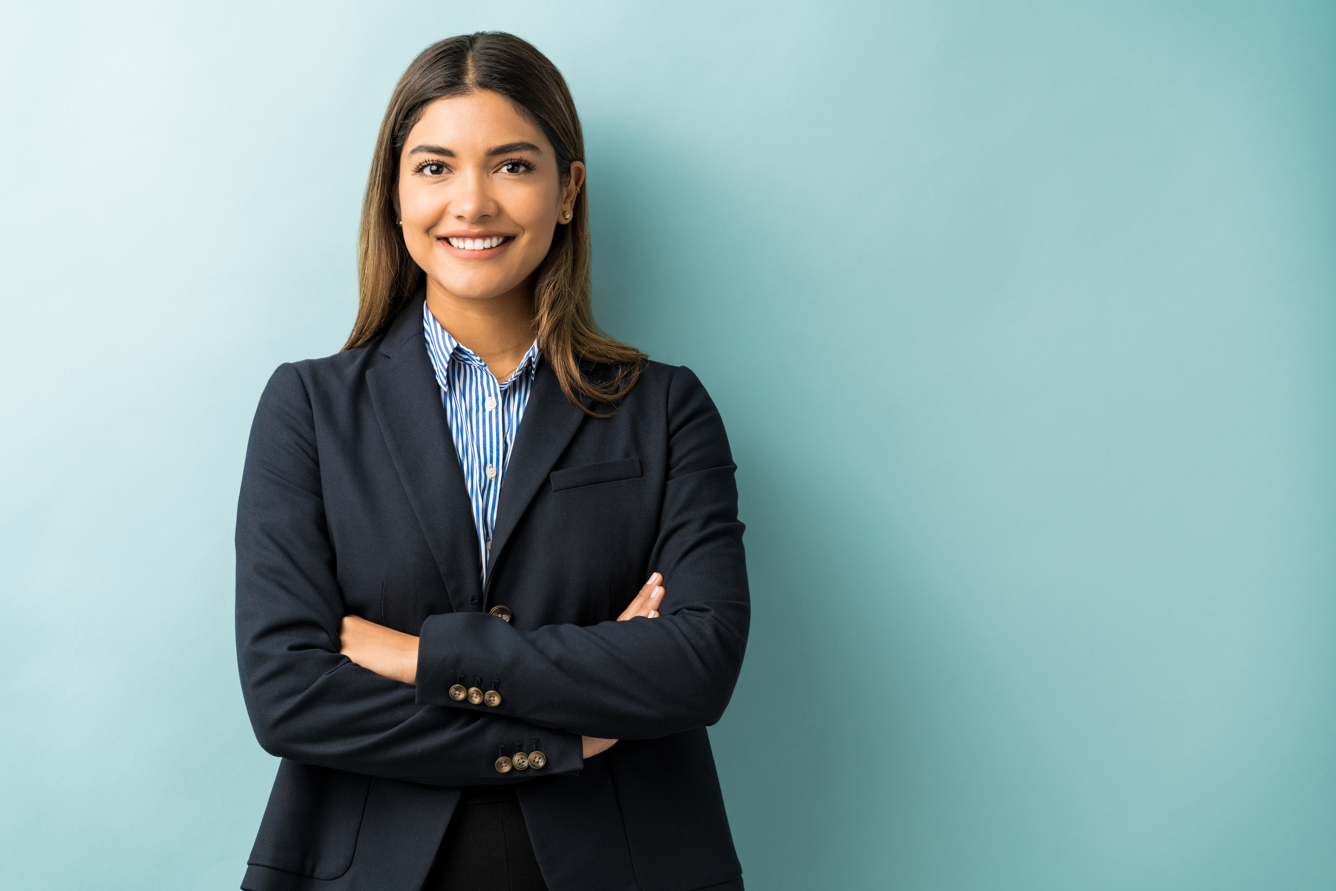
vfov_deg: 18.2
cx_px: 668
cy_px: 446
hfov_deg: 27.0
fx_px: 2784
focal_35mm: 75
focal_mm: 75
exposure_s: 1/250
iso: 100
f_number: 5
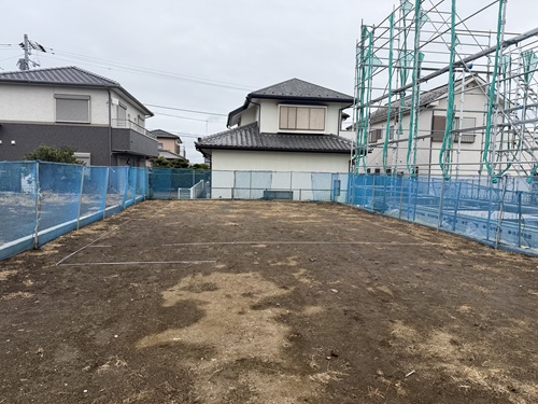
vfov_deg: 56.8
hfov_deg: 71.6
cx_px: 269
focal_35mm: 24
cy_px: 202
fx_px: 373
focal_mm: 6.76
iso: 80
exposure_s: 1/1770
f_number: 1.78
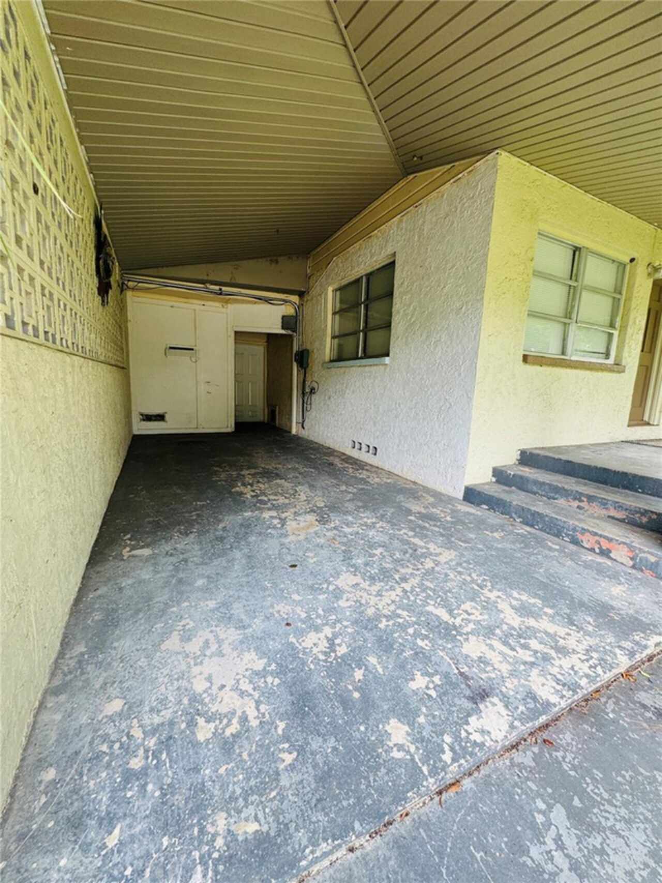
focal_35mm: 14
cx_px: 331
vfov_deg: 102.1
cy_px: 442
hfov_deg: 85.7
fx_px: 357
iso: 40
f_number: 2.2
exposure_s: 1/99
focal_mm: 2.22
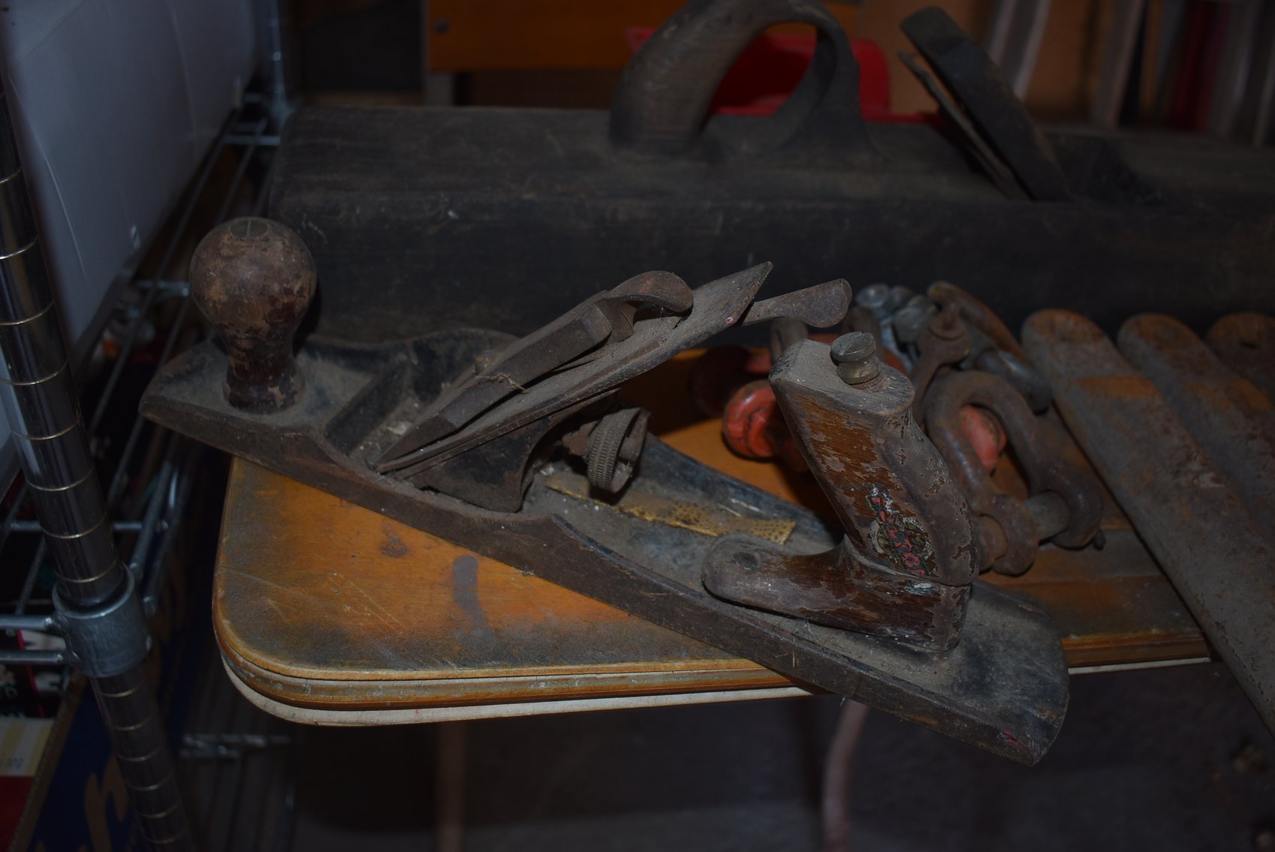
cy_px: 426
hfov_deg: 59.5
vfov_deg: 41.8
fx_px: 1116
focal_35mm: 32
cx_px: 638
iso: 320
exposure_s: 1/60
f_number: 3.8
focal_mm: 21
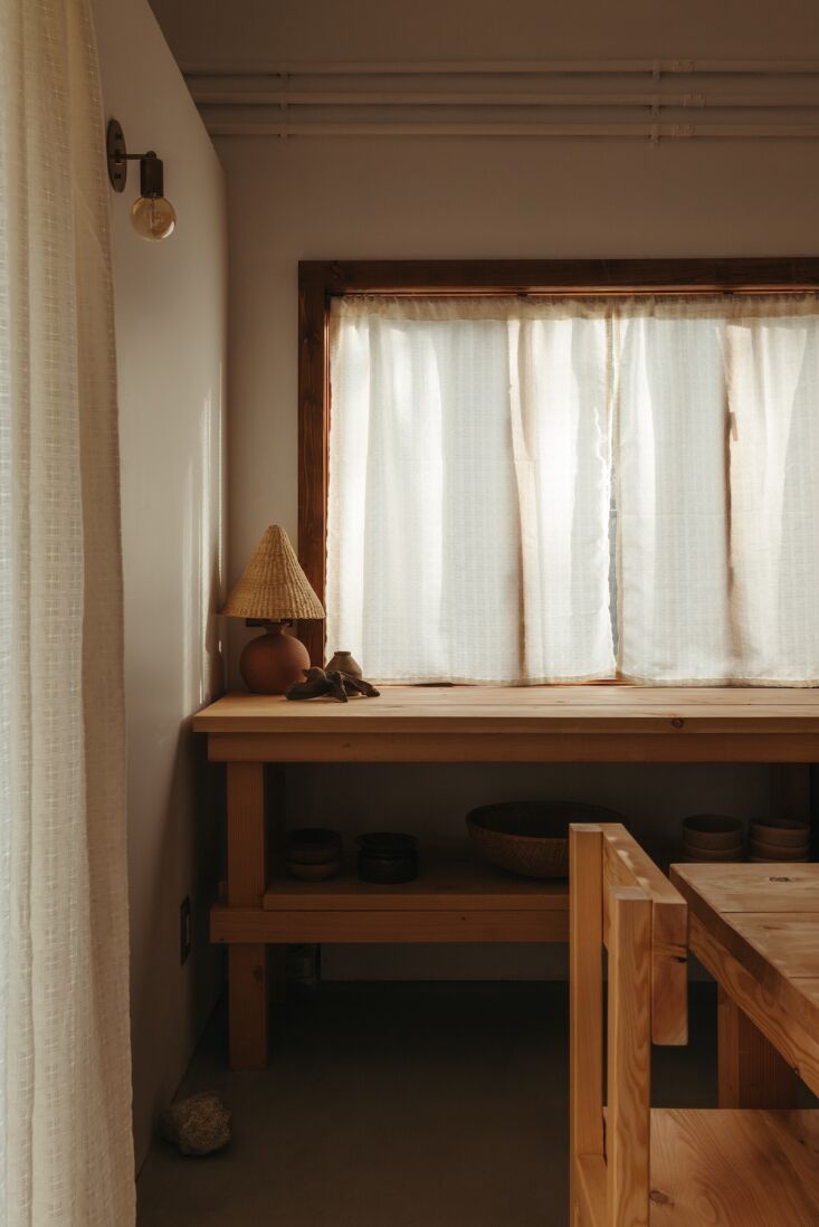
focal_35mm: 33
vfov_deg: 57.2
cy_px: 614
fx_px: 1125
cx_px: 410
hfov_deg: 40.0
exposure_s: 1/40
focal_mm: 33
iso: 400
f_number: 8
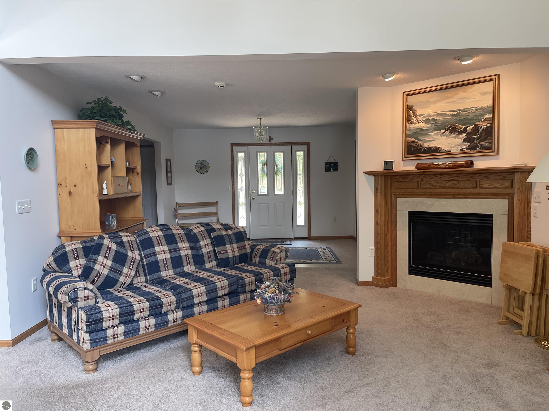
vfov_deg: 54.9
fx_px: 396
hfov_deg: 69.4
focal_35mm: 25
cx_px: 274
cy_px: 206
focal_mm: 5.1
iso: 80
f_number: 1.6
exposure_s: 1/60
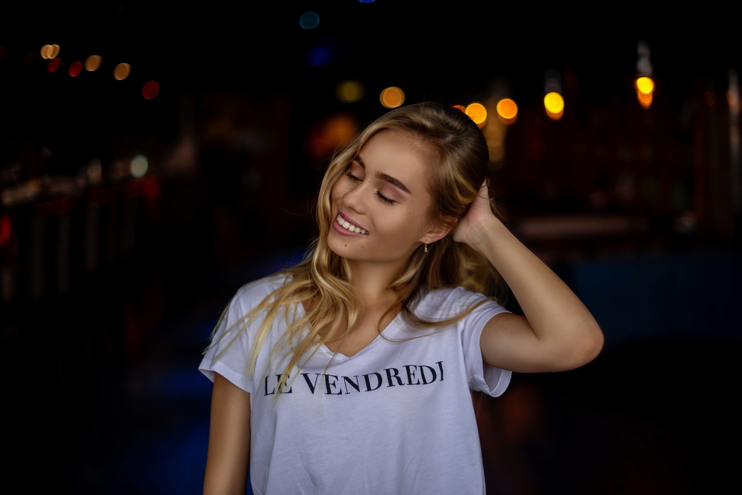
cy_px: 248
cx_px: 371
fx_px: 1031
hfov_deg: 39.6
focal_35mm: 50
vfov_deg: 27.0
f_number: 1.8
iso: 160
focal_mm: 50
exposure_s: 1/160
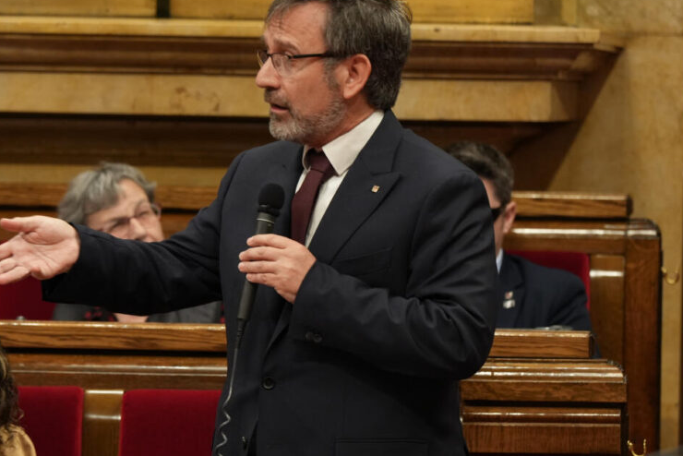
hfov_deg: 8.3
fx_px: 4726
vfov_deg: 5.5
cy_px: 242
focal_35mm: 249
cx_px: 326
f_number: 4.5
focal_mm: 180
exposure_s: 1/125
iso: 2500
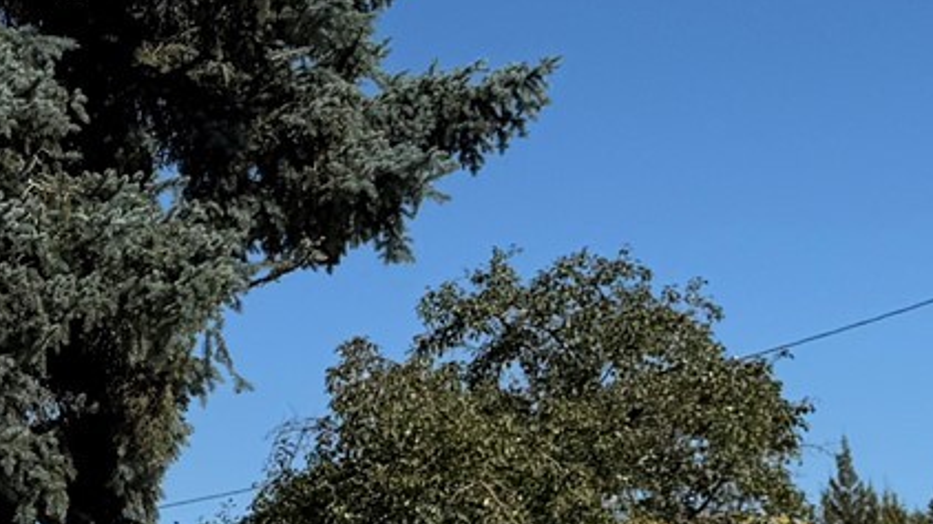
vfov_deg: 9.4
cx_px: -884
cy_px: 681
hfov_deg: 14.3
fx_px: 3141
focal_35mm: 127
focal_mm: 6.76
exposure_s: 1/6711
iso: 80
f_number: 1.78
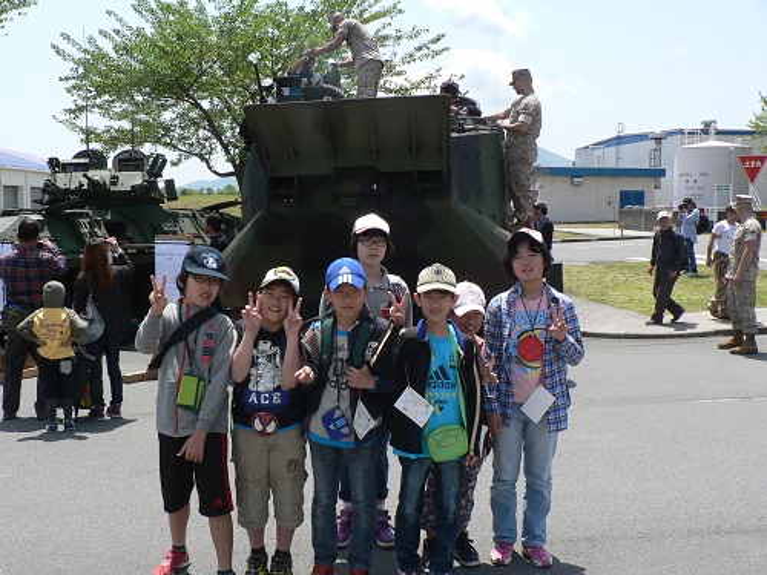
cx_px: 384
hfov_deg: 51.4
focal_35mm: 36
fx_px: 798
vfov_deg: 39.7
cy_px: 288
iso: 80
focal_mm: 6
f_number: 4.5
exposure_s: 1/400
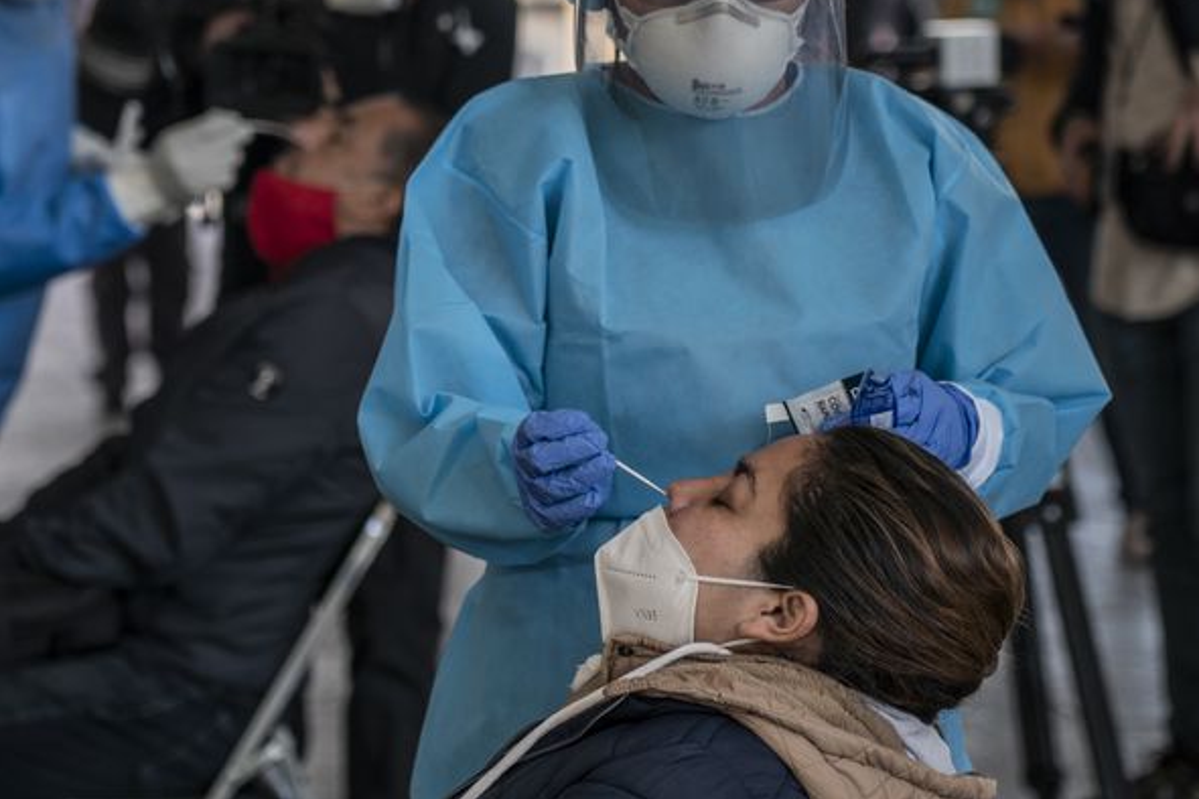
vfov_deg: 6.7
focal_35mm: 205
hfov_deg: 10.0
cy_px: 347
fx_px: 6815
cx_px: 452
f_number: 4
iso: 100
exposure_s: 1/100
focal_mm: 105
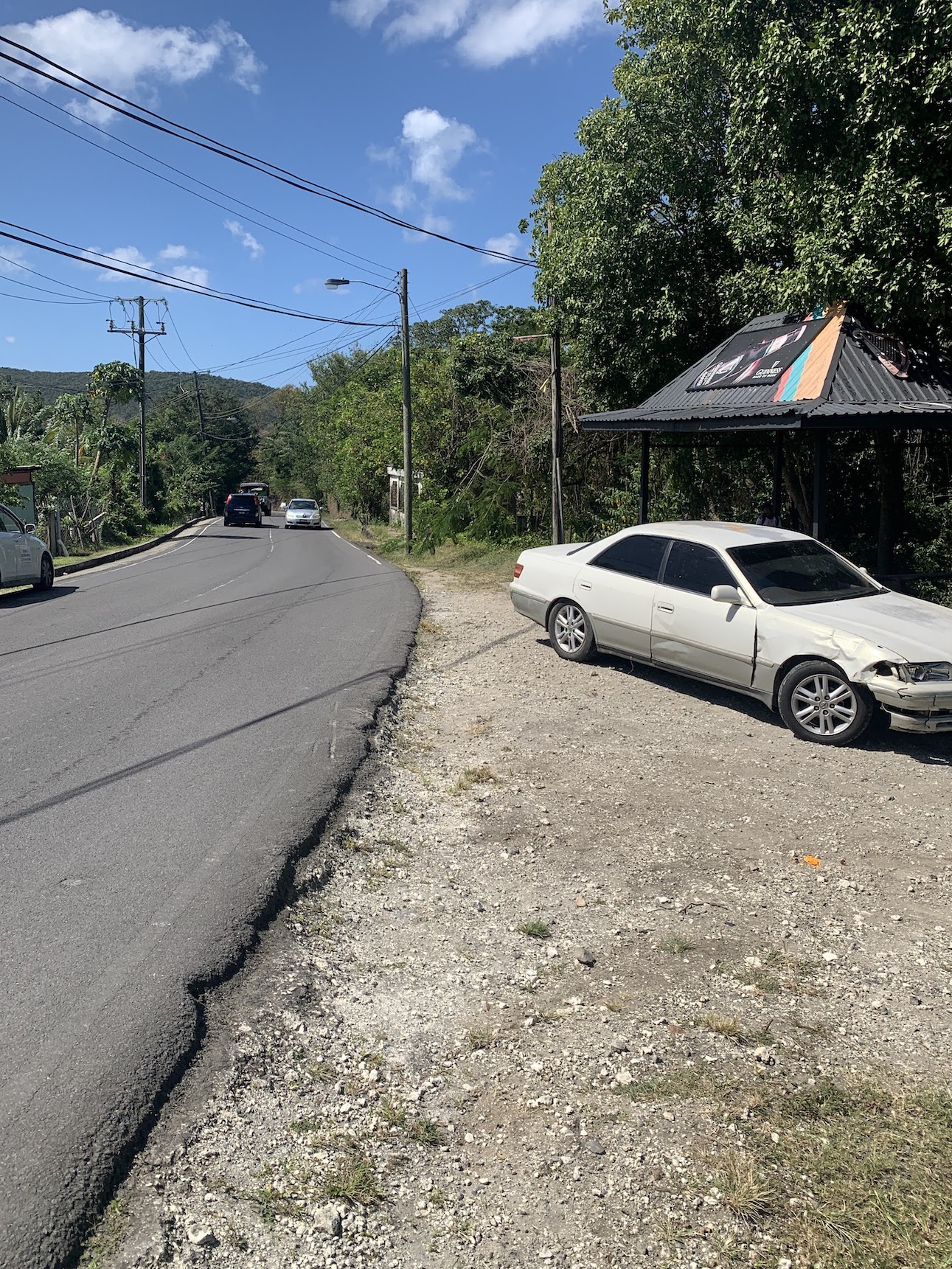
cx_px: 437
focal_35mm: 29
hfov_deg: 48.2
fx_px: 1063
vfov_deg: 61.5
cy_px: 569
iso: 25
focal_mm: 4.25
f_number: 1.8
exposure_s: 1/2833
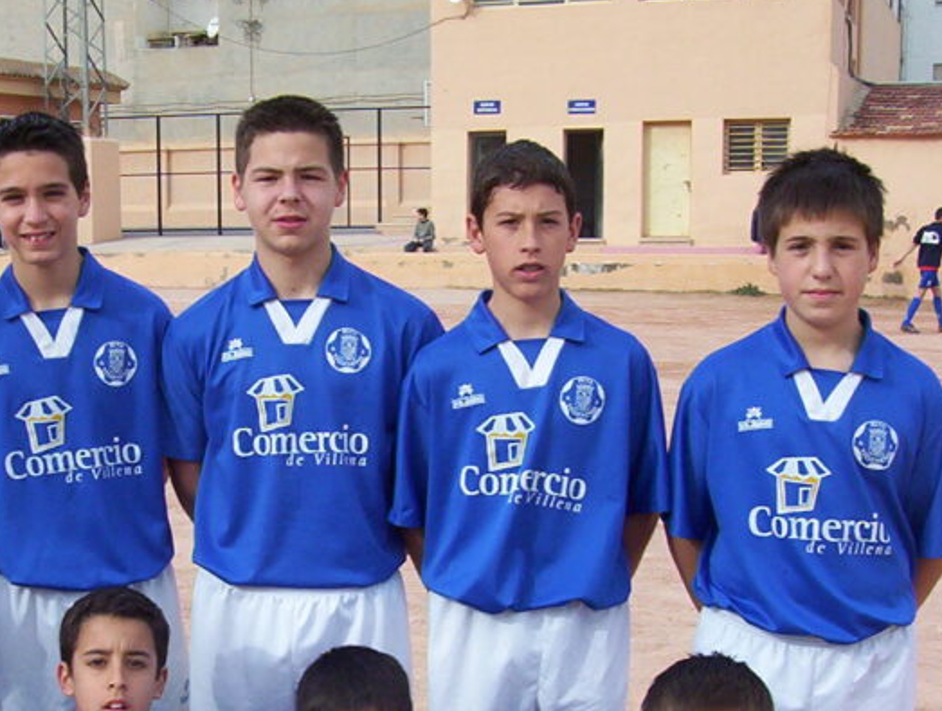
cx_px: 220
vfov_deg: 18.6
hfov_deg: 24.3
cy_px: 543
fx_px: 2155
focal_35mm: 79
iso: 100
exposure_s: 1/482
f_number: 5.17
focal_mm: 5.77
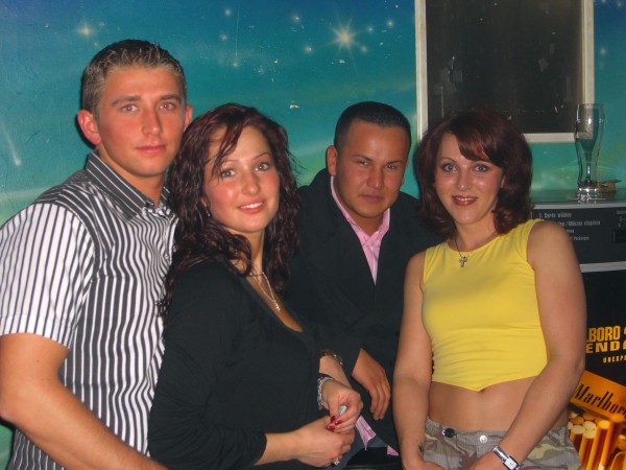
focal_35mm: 57
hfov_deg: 33.8
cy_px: 235
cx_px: 313
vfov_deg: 25.7
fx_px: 1031
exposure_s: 1/60
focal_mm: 11.8
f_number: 3.6
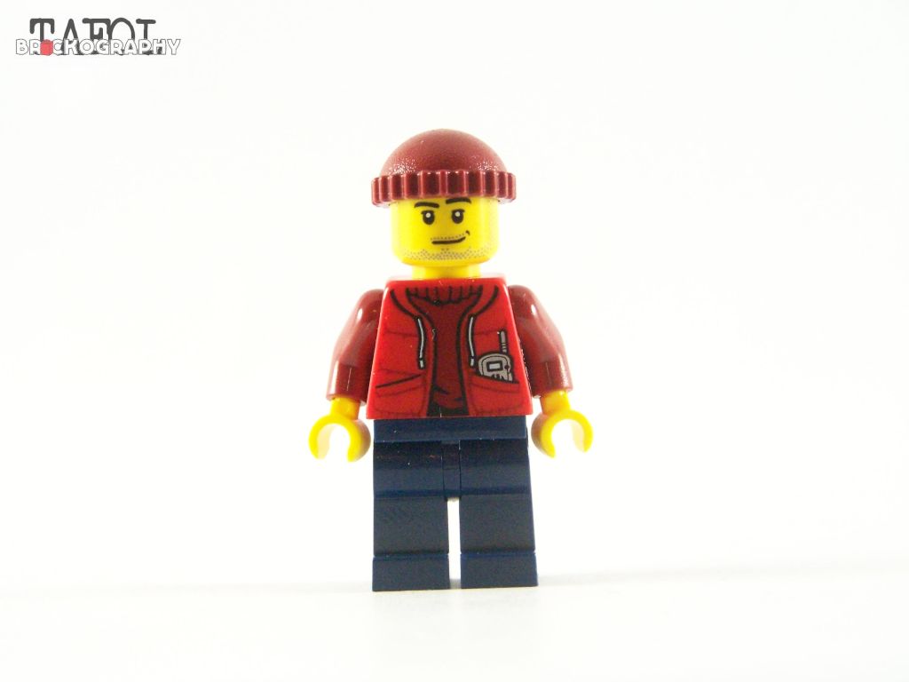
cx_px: 454
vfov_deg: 11.6
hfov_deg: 15.4
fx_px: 3361
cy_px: 341
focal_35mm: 128
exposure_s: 1/60
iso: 400
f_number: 3.6
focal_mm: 21.2
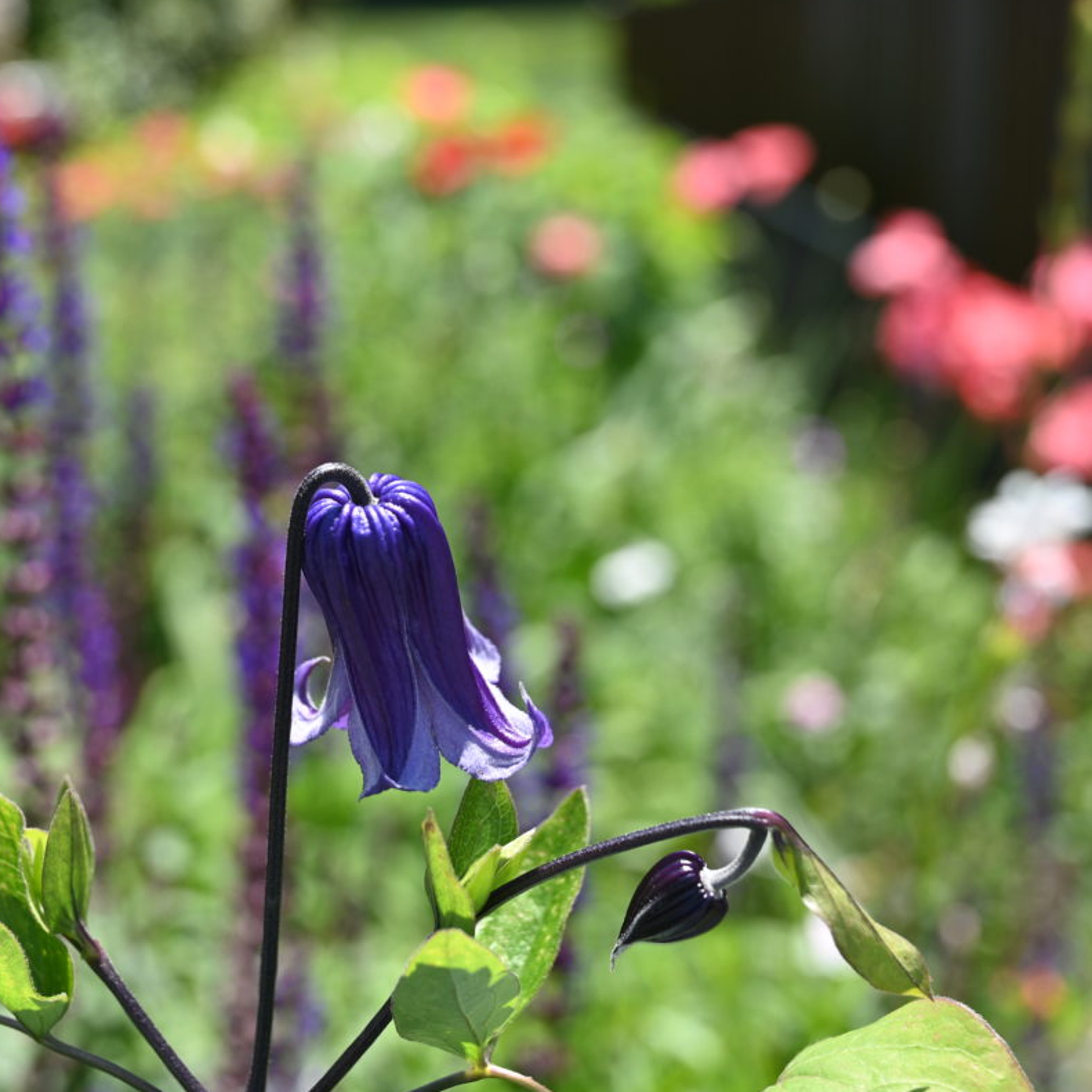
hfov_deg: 29.3
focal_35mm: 58
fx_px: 2070
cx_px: 344
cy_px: 544
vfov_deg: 29.6
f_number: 5.6
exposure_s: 1/250
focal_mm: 45
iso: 100
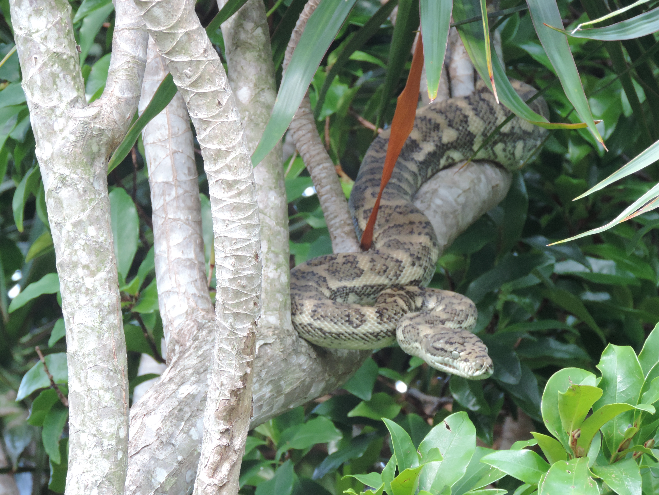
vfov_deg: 4.6
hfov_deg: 6.1
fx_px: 6187
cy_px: 248
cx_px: 330
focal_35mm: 325
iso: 400
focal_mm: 57.9
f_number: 4.8
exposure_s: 1/80
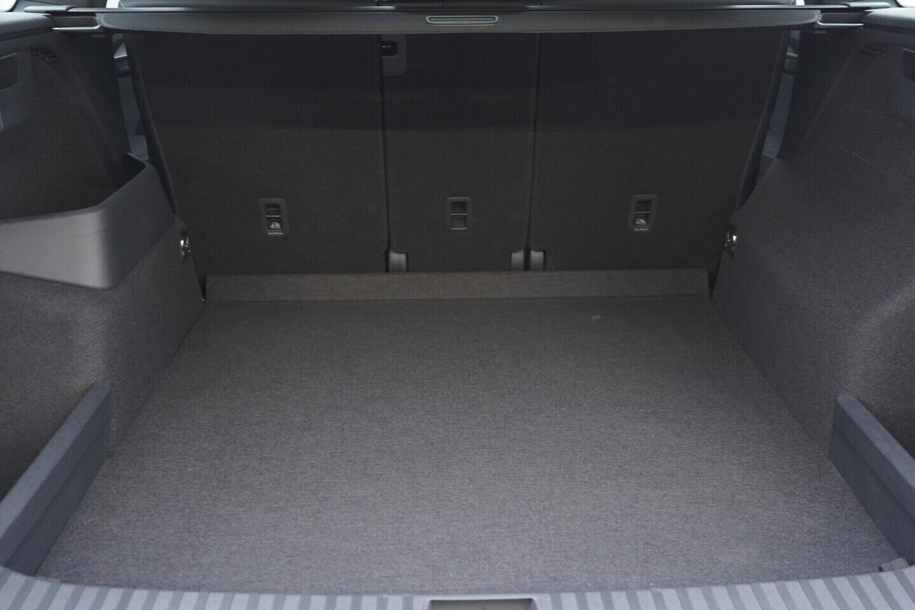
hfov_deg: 53.1
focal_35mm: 36
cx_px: 458
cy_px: 305
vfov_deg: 36.9
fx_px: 915
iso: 1000
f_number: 2.8
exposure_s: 1/40
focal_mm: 24
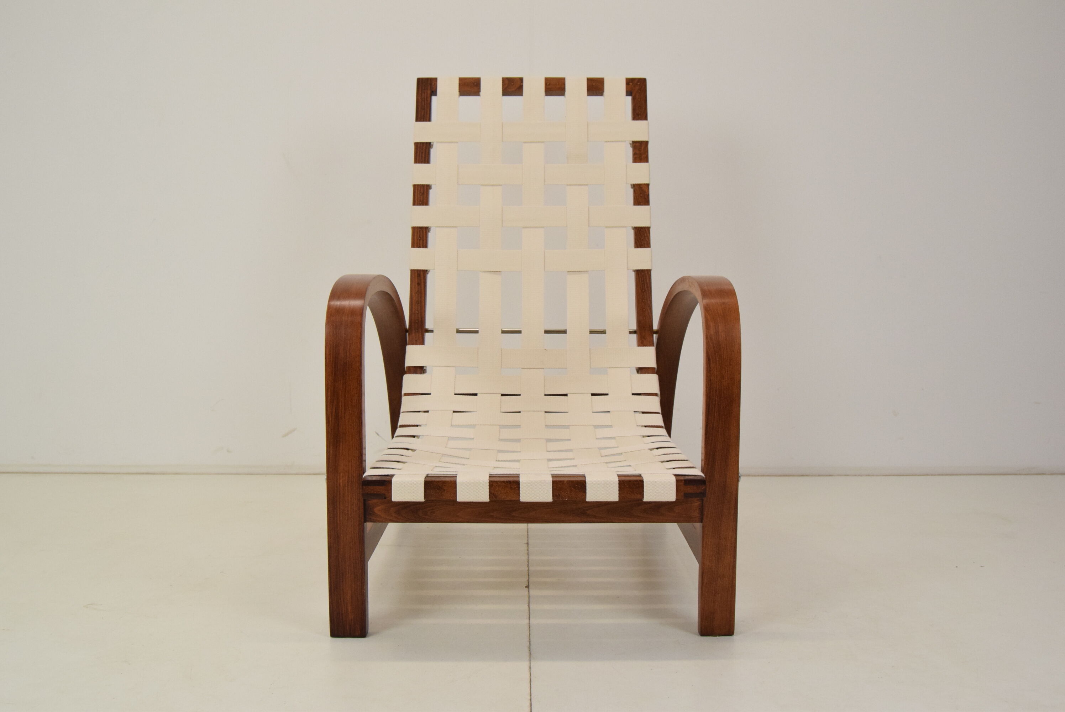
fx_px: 1021
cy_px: 356
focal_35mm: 34
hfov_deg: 55.1
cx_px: 532
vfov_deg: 38.4
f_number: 8
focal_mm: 23
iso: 1600
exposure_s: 1/250
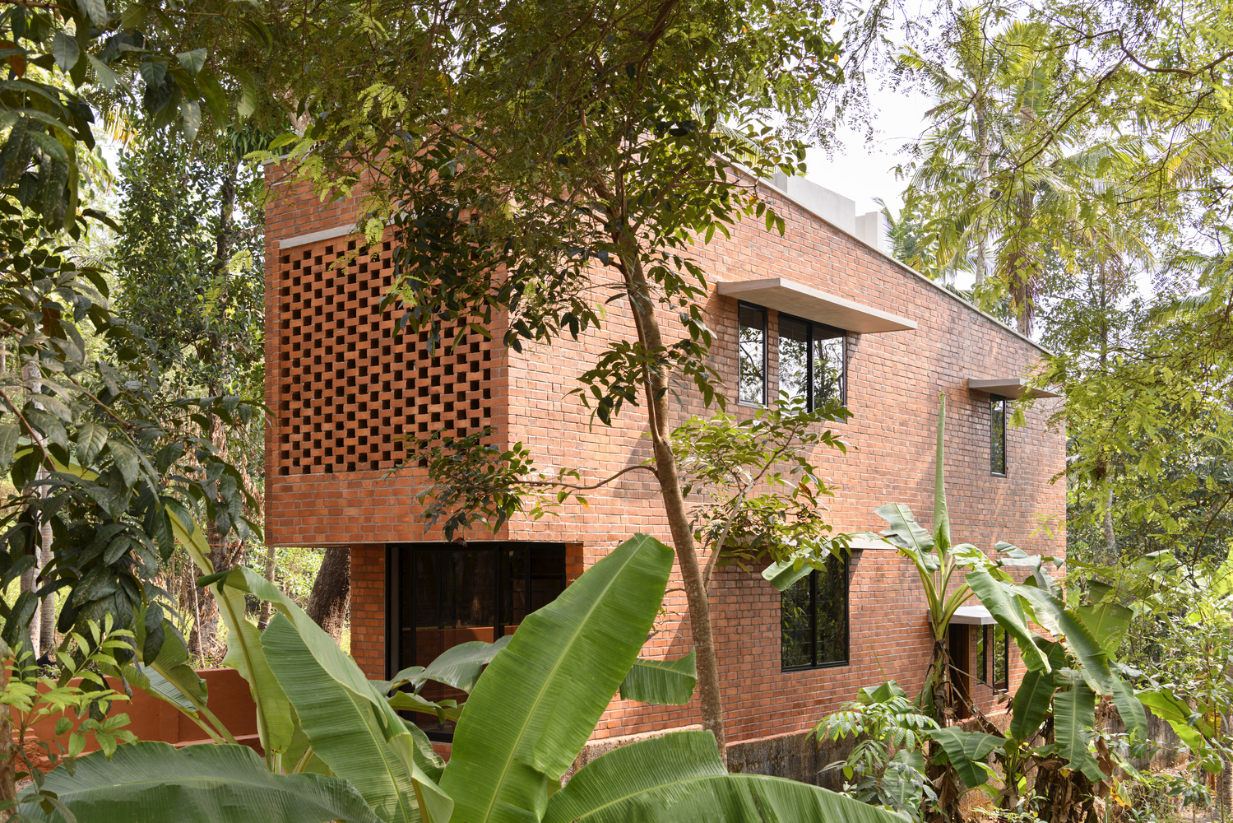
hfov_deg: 48.5
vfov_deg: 33.4
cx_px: 616
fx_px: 1370
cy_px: 412
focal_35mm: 40
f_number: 8
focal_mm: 40
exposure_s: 1/40
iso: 160
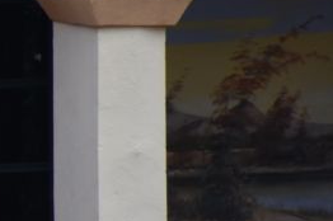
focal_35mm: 1759
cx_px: -304
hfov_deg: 1.2
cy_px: 28
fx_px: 16250
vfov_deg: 0.8
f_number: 6.3
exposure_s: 1/400
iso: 400
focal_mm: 300
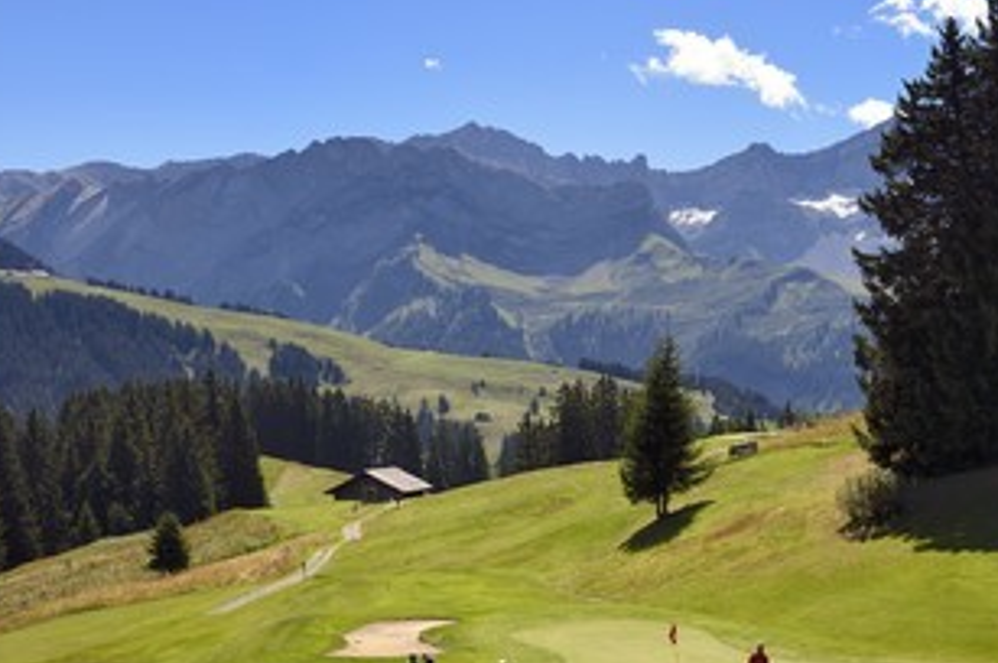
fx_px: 1745
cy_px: 448
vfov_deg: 21.4
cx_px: 634
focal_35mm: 63
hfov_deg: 31.8
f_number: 10
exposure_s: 1/320
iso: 200
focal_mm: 46
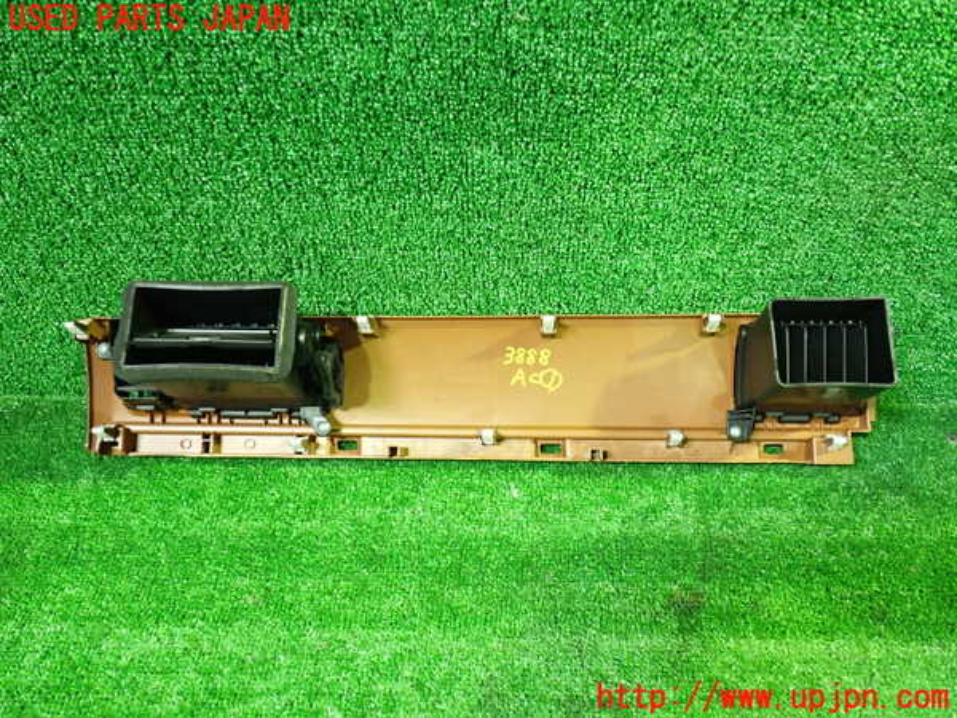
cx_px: 478
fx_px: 829
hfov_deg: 60.0
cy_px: 359
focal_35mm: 30
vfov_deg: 46.8
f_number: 2.3
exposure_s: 1/25
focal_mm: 5.4
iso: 800
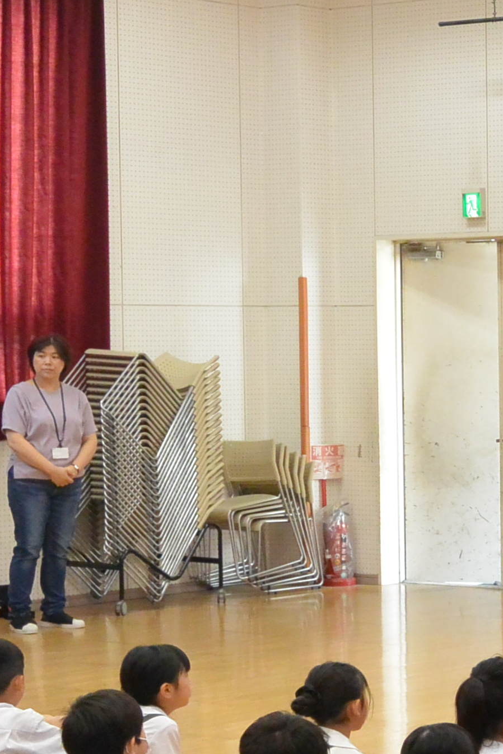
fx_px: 2473
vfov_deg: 17.3
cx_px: 963
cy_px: 441
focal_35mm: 118
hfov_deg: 10.7
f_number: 4.5
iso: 1100
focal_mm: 17.1
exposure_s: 1/60
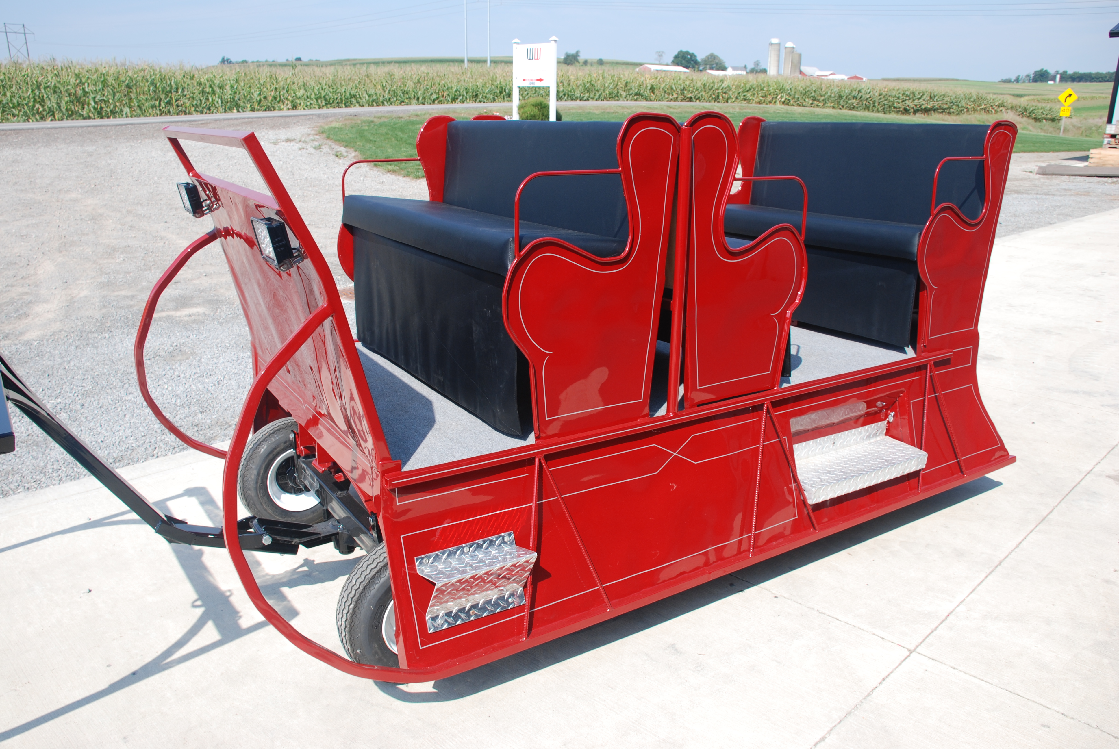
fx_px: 840
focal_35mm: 27
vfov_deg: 48.0
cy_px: 374
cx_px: 560
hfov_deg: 67.3
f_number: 6.3
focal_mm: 18
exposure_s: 1/160
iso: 100
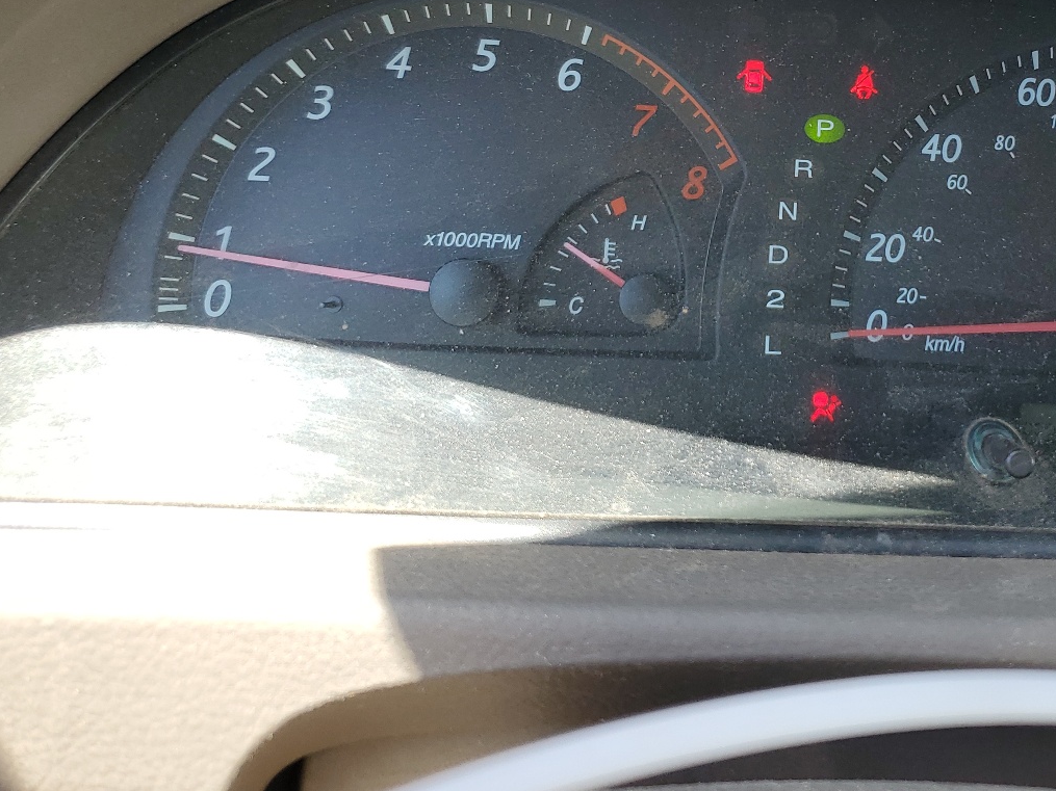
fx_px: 1251
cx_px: 793
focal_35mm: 41
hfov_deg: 44.3
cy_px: 184
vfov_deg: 34.3
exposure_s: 1/294
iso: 50
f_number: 1.5
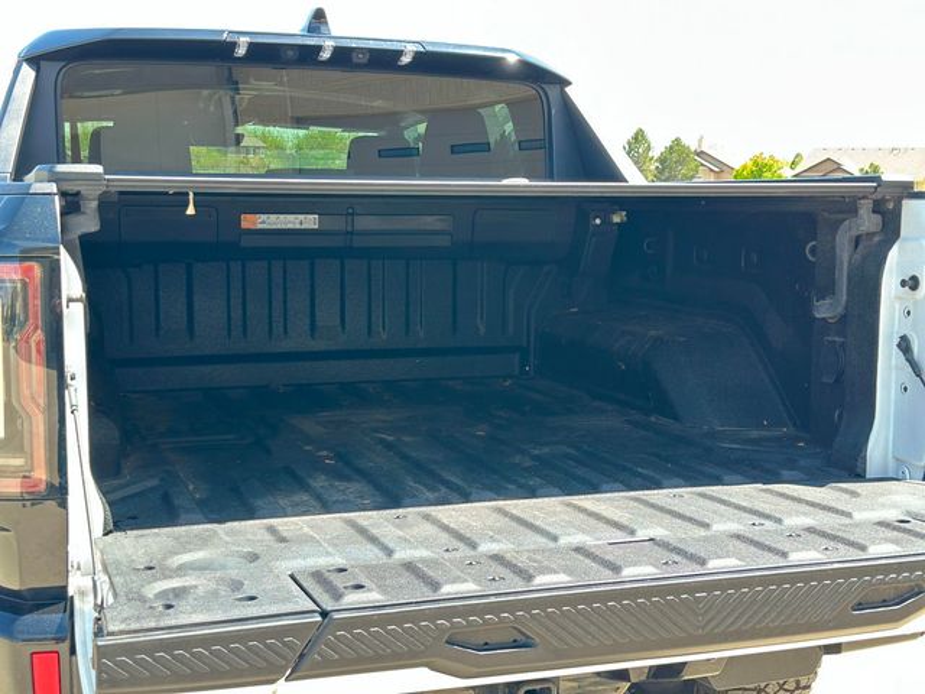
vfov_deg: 30.3
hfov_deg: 39.7
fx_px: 1283
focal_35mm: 48
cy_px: 347
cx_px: 462
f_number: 1.78
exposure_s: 1/255
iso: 80
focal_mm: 6.86
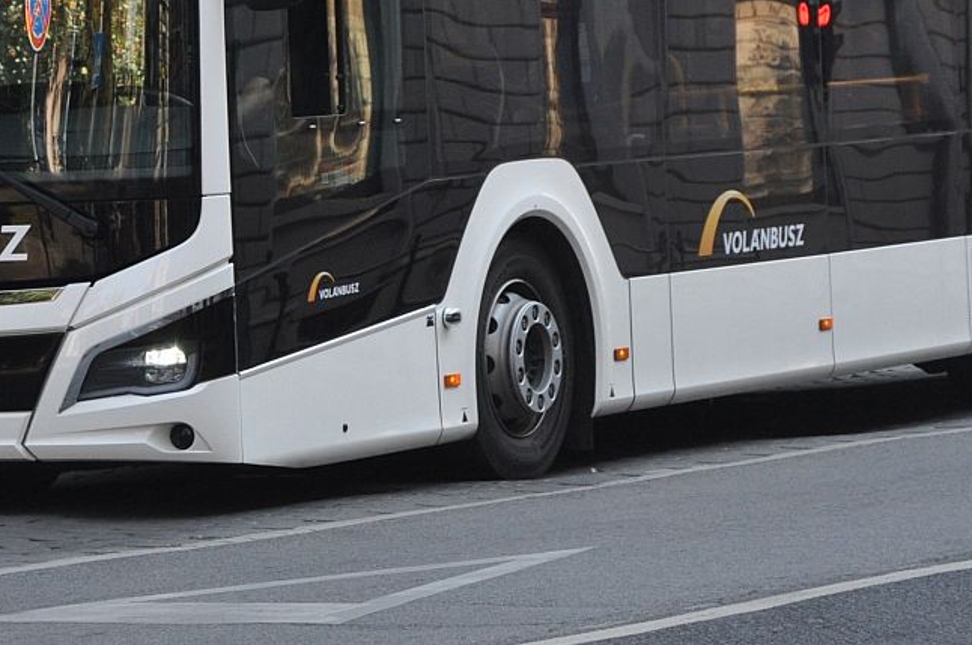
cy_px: -54
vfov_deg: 5.9
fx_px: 6202
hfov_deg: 9.0
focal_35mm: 230
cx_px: 381
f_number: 5.3
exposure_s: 1/800
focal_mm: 70
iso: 800
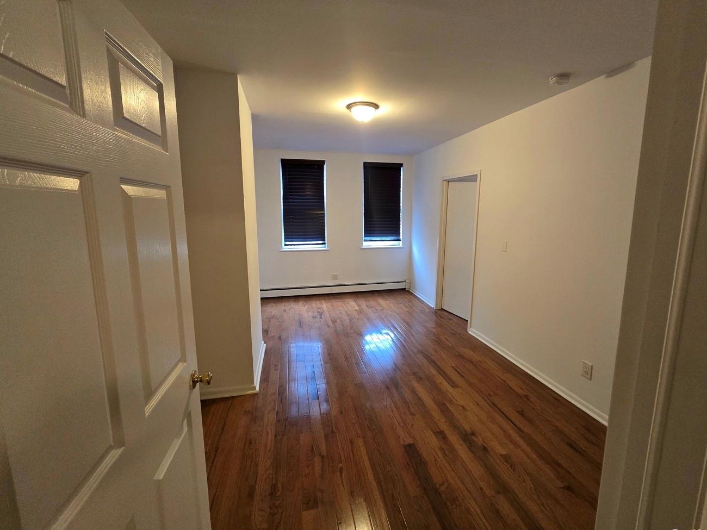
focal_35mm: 14
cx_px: 366
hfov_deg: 102.0
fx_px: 286
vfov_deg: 85.7
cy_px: 257
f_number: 2.2
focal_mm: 2.2
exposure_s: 1/60
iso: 320
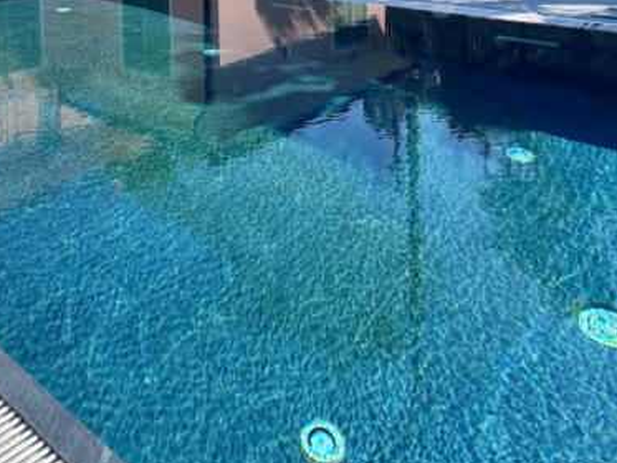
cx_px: 216
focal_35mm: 37
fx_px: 660
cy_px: -79
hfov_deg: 49.4
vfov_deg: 32.6
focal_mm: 2.22
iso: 50
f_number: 2.2
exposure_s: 1/1277
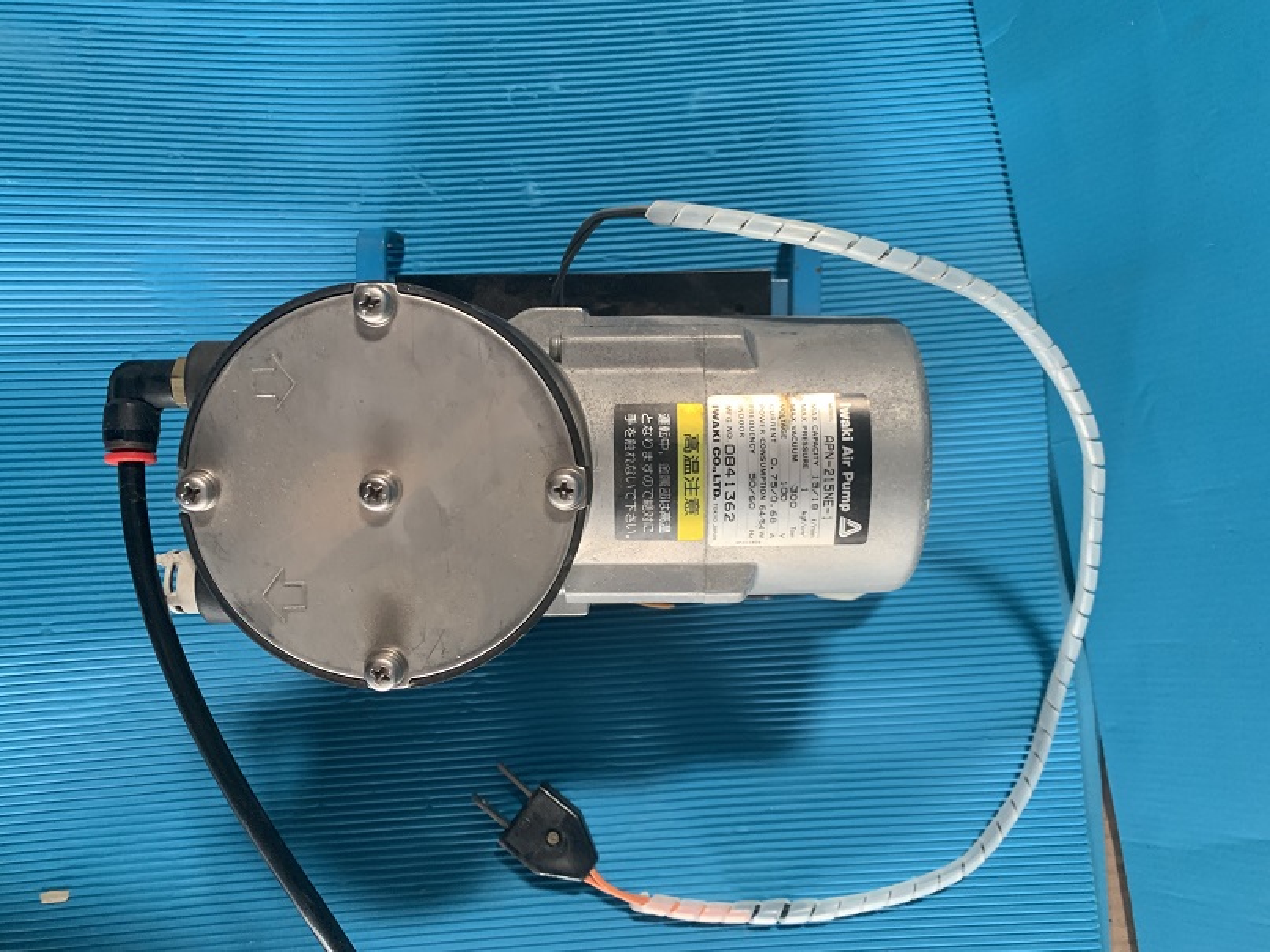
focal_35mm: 26
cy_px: 476
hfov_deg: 67.3
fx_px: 954
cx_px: 635
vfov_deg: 53.1
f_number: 1.8
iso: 160
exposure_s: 1/60
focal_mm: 4.25
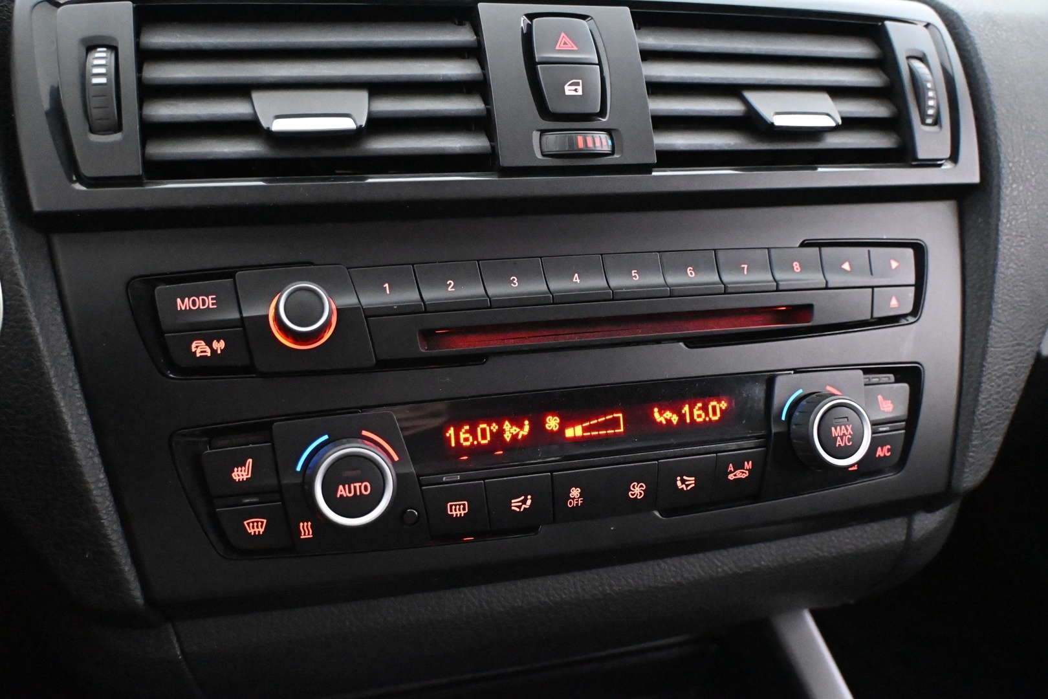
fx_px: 917
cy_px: 350
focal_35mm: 32
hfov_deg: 59.5
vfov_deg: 41.7
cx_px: 524
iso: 12800
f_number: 4
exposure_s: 1/60
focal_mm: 21
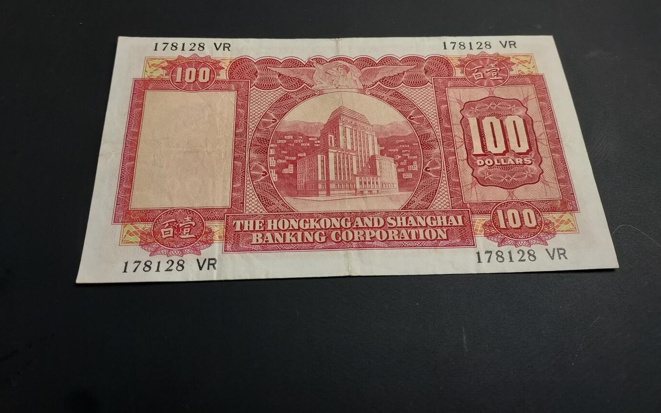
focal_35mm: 26
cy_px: 176
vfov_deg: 47.4
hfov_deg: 70.4
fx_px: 468
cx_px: 332
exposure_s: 1/50
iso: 64
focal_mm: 4.6
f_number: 1.8
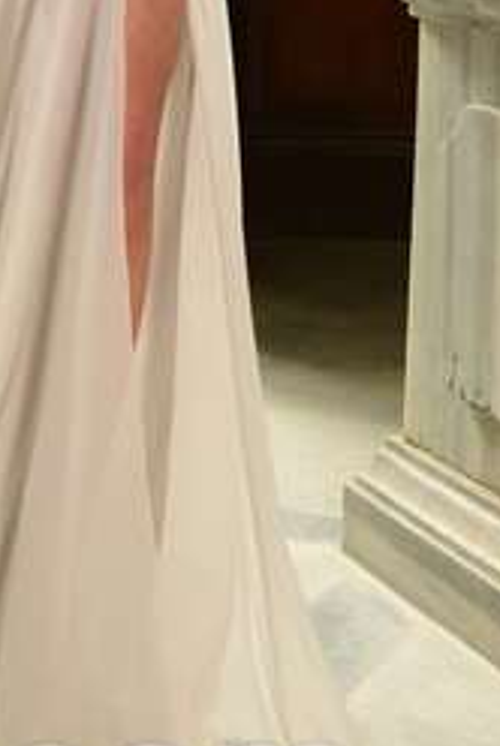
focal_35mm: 99
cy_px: -226
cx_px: -110
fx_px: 2057
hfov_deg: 13.5
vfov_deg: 19.0
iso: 640
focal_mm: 32
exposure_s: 1/125
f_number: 4
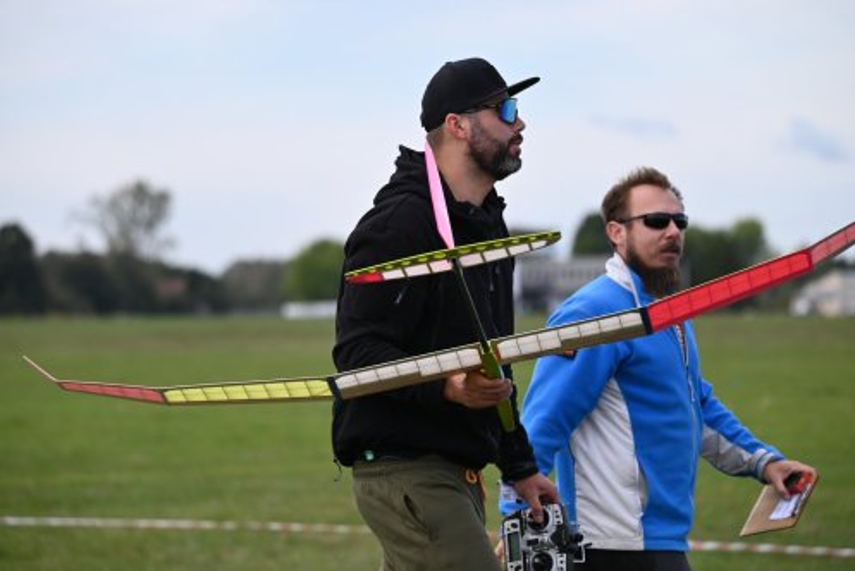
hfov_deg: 10.5
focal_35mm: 195
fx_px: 4634
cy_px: 286
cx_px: 428
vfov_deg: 7.1
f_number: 5.3
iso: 640
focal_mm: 195
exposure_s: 1/1600
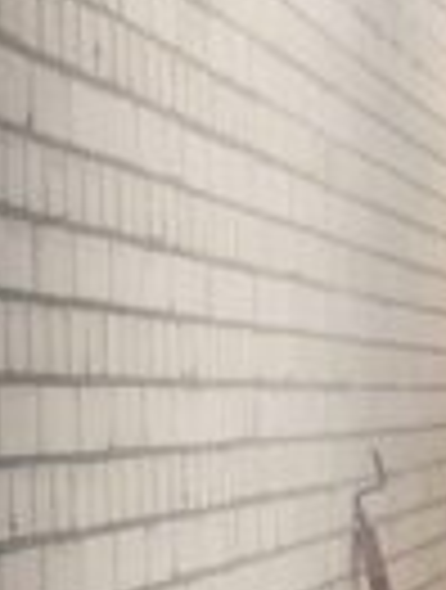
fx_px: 3864
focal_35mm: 226
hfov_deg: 6.2
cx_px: 1261
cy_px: 761
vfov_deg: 8.6
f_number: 2.2
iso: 25
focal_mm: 4.15
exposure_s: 1/257
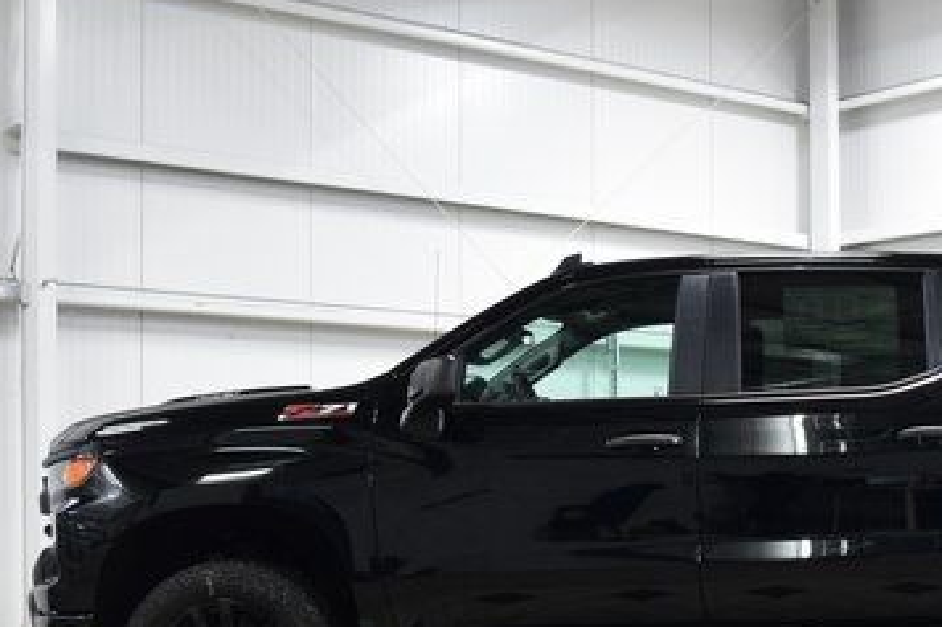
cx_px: 823
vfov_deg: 18.5
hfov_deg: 26.9
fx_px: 1907
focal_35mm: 73
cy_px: 501
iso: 1600
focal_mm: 27
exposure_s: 1/60
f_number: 5
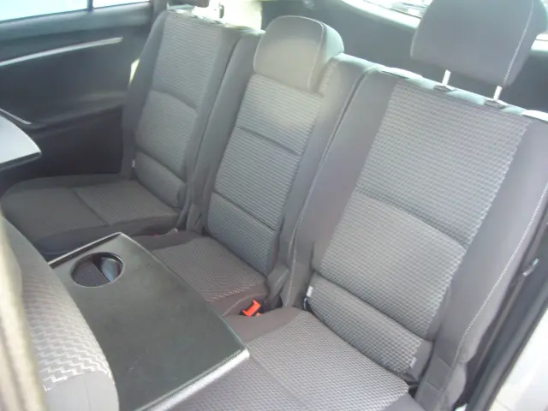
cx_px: 274
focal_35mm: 28
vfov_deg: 49.7
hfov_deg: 63.4
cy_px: 206
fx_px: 443
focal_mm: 4.6
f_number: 2.8
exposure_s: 1/15
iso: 200
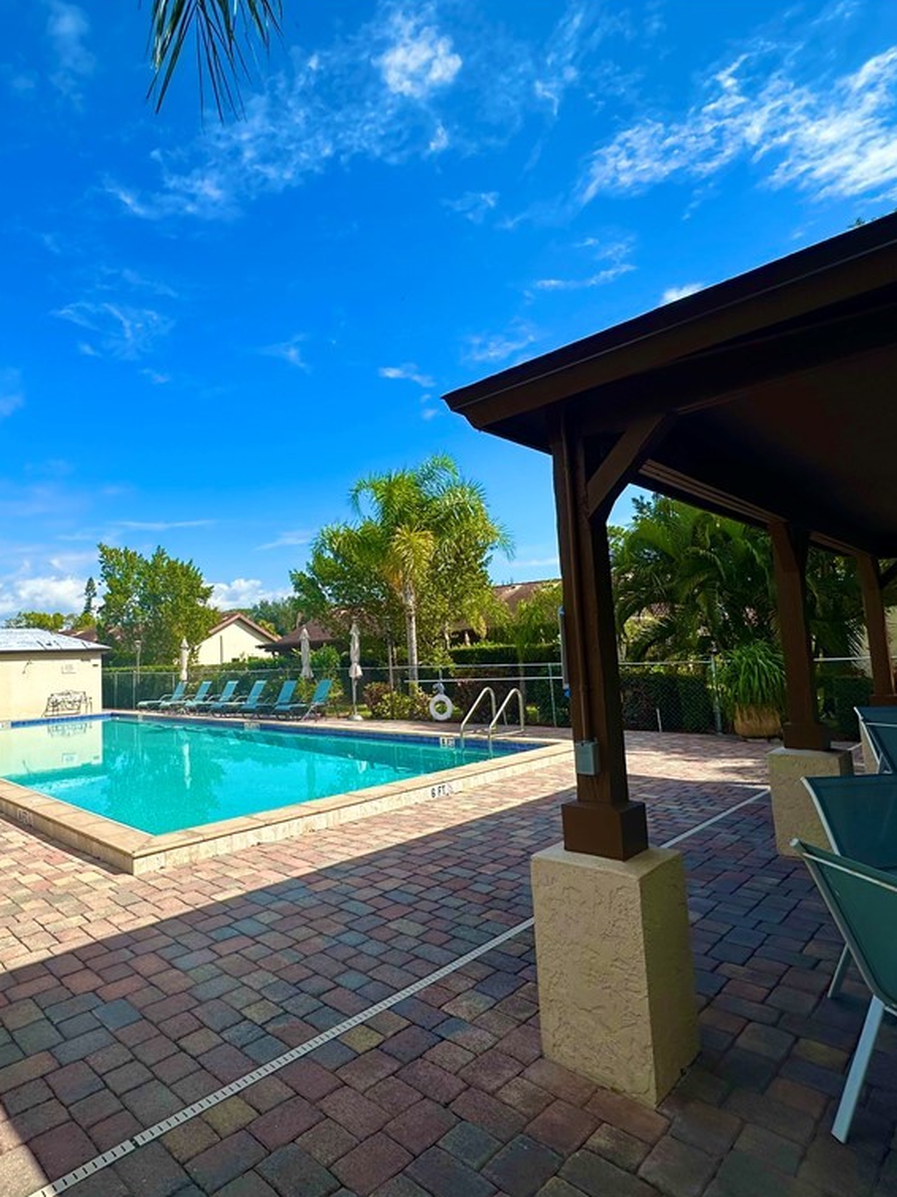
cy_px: 595
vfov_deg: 84.7
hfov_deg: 66.8
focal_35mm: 19
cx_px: 298
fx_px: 657
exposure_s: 1/2353
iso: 50
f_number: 2.2
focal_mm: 2.22
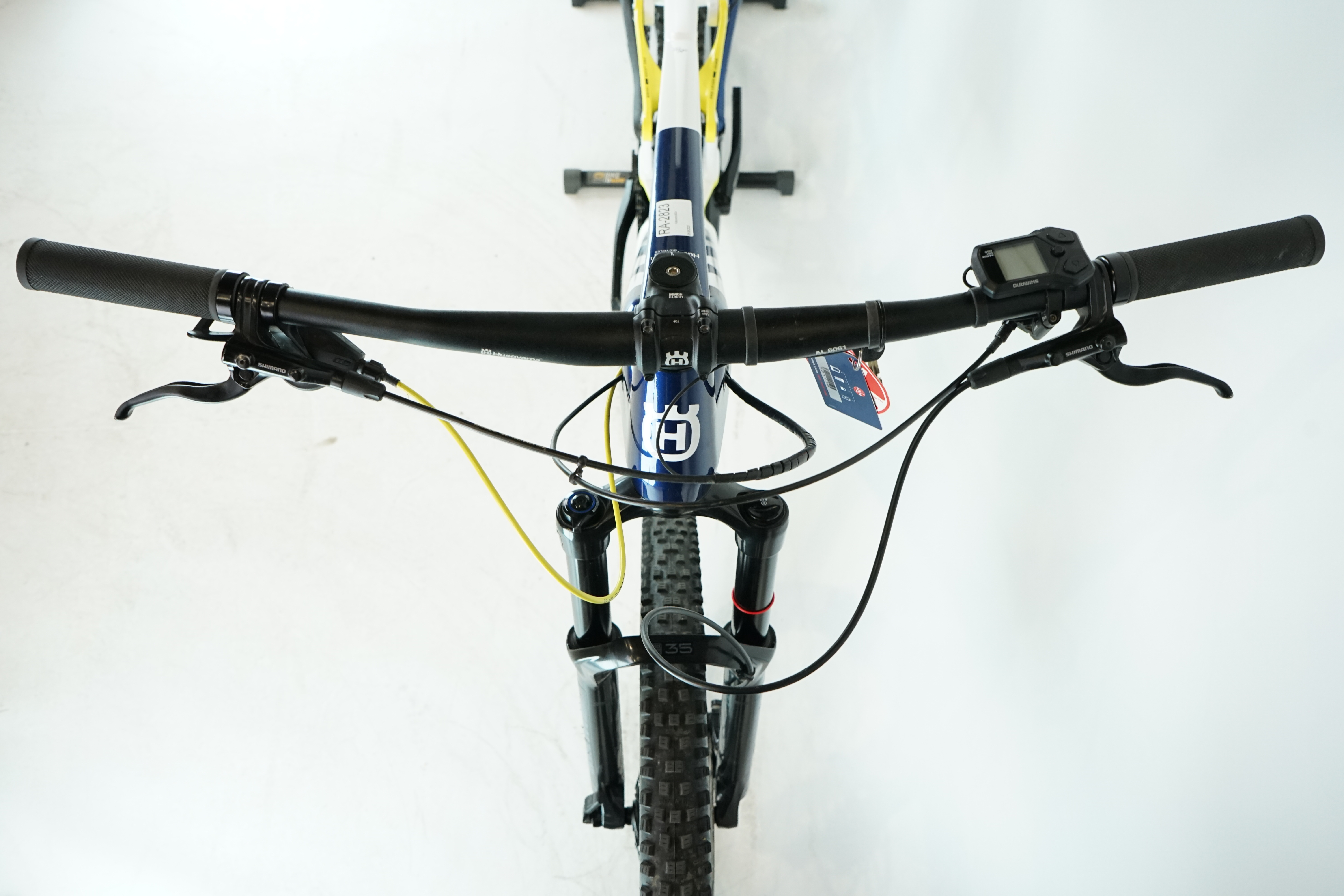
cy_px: 448
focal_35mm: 28
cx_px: 672
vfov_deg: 46.4
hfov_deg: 65.5
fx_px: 1045
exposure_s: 1/200
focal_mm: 28
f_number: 6.3
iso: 2000
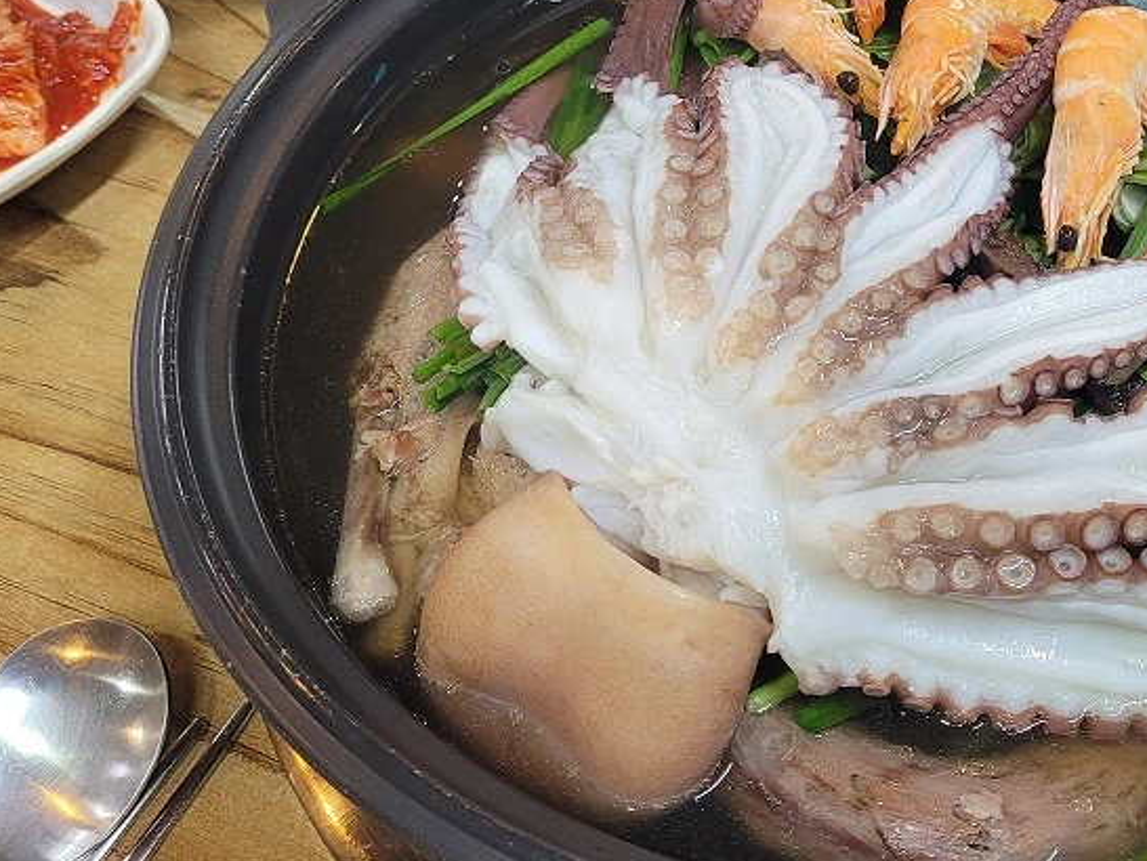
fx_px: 1591
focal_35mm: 48
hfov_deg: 37.9
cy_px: 277
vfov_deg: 30.0
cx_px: 950
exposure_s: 1/60
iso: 200
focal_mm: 5.4
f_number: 1.8
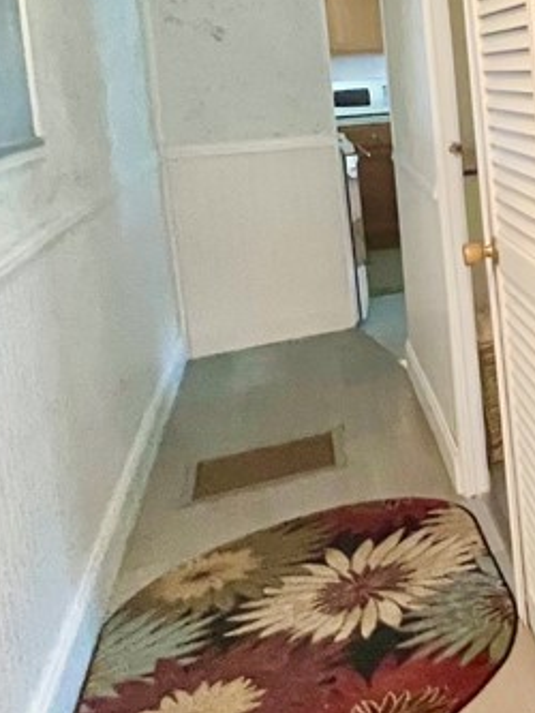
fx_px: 824
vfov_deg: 44.1
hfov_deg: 21.0
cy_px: 122
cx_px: 1002
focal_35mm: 40
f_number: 1.8
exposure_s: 1/60
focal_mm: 1.57
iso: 500
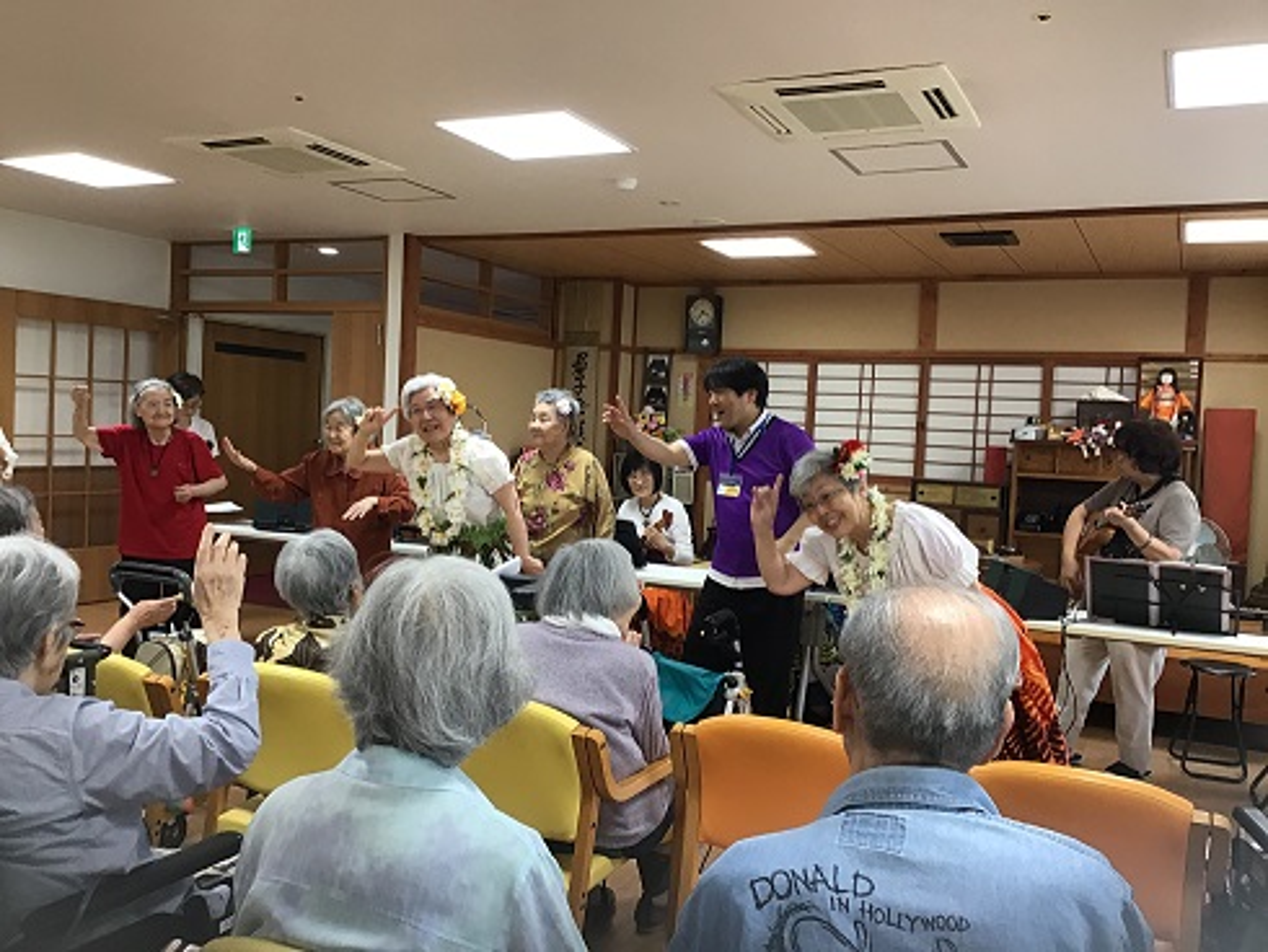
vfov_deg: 45.5
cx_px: 634
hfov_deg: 58.3
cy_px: 476
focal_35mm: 31
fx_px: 1136
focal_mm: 3.3
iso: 32
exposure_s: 1/30
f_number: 2.4
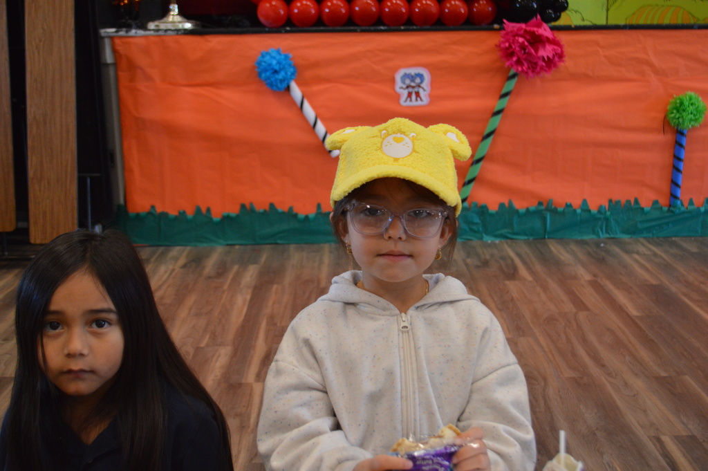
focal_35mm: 45
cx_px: 354
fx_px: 884
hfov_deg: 43.6
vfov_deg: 29.8
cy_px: 236
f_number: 4.5
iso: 1250
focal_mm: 30
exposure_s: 1/60
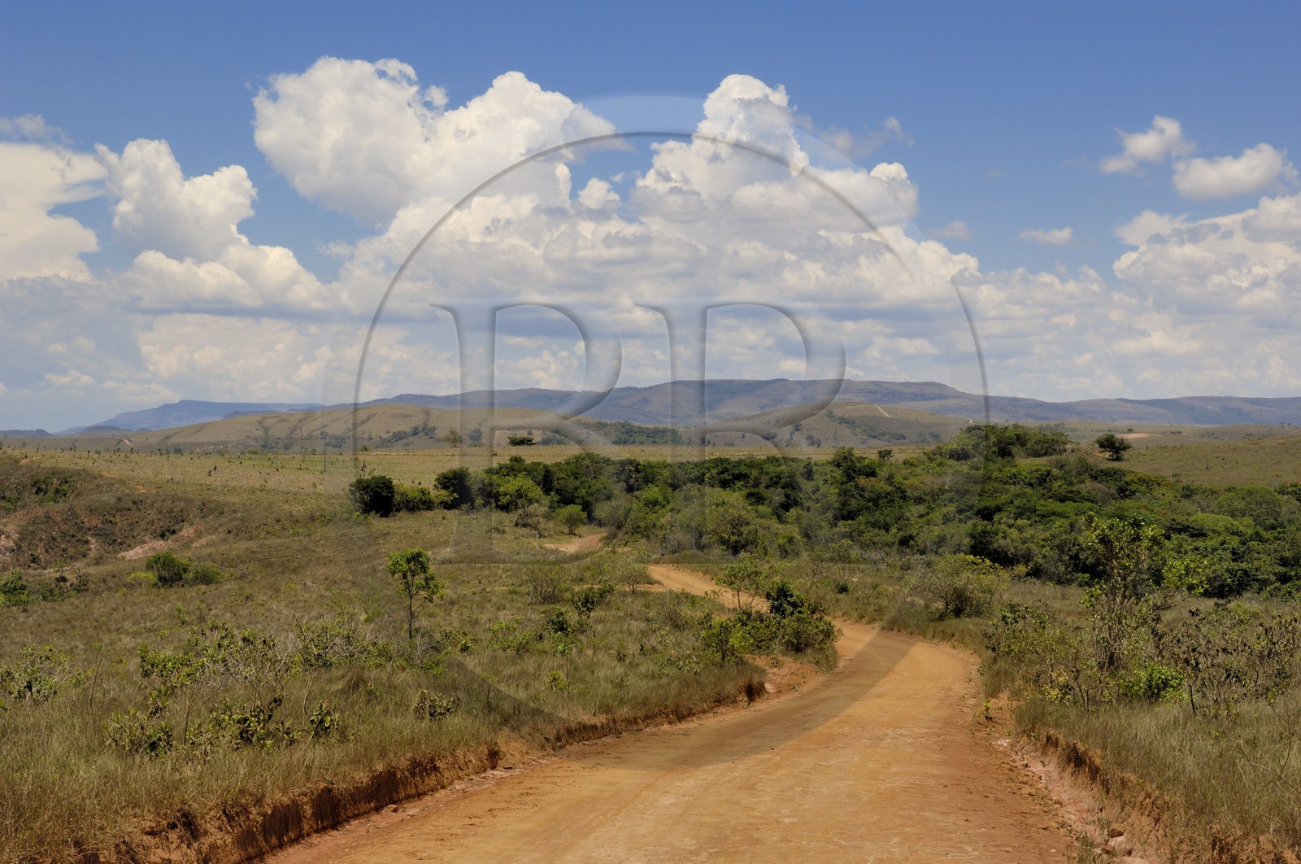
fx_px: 2165
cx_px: 650
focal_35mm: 60
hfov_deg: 33.4
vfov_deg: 22.6
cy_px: 432
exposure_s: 1/160
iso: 100
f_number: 13
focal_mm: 40
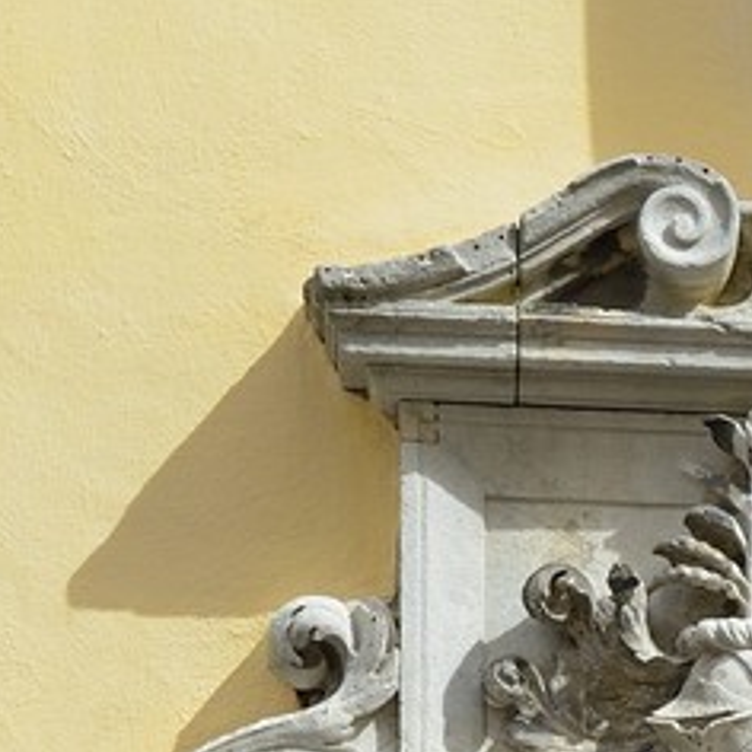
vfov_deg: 5.5
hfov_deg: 5.8
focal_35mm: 299
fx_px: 7349
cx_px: 1281
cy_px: 2313
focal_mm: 52
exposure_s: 1/250
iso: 200
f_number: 7.1
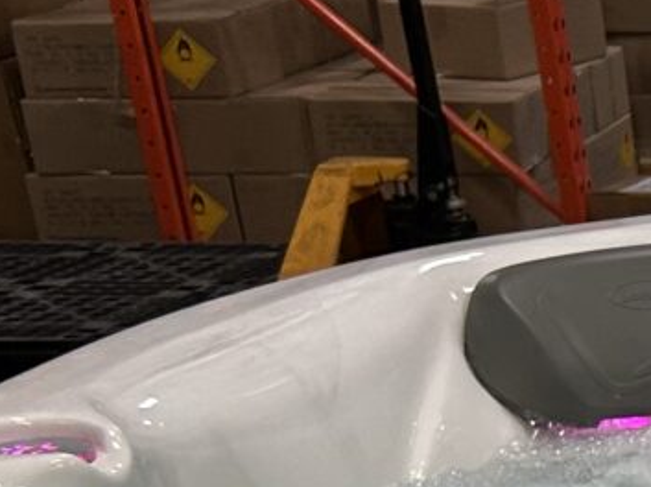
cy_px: 961
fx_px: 2837
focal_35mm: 151
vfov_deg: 9.2
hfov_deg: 10.8
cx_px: 1641
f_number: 1.5
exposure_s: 1/120
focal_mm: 5.7
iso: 100
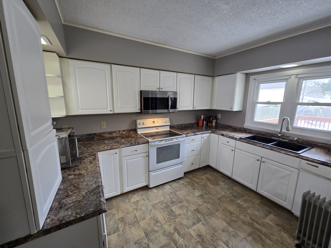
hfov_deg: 106.2
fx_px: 124
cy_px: 124
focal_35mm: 13
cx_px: 166
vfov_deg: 89.9
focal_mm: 2.2
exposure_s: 1/60
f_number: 2.2
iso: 125
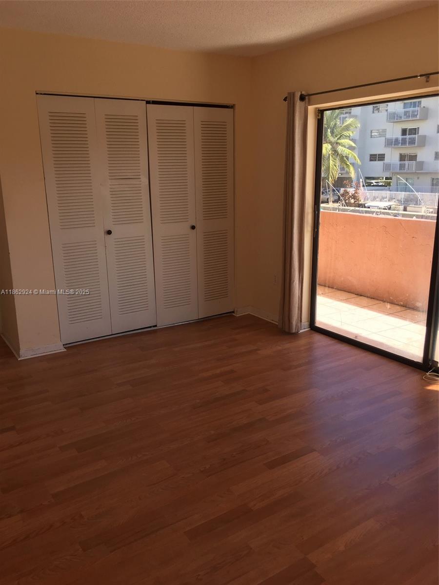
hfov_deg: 48.2
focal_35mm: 29
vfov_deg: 61.7
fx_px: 490
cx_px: 220
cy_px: 292
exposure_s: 1/309
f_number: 2.2
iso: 25
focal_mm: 4.15
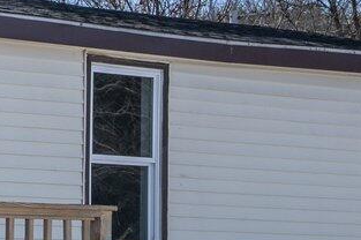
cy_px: 298
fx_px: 2033
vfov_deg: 6.7
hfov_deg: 9.2
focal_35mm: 203
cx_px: -484
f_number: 9
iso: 50
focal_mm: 31
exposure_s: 1/400
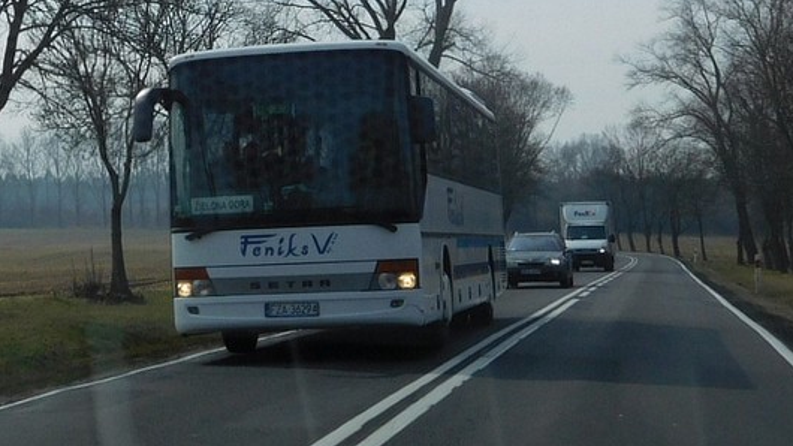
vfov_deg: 16.2
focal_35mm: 74
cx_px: 407
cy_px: 116
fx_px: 1556
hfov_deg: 28.6
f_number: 7.8
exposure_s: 1/400
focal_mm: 7.1
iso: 125
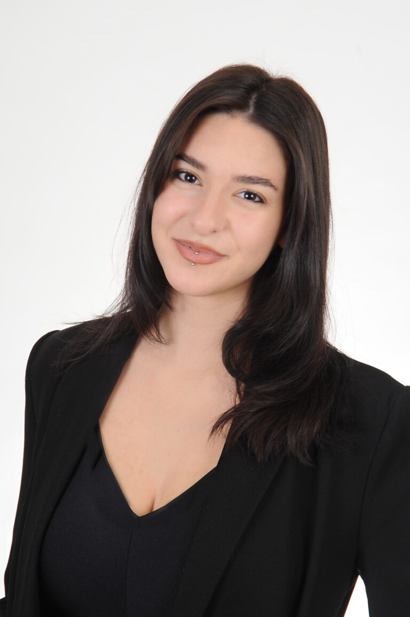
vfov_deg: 21.5
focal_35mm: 95
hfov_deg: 14.4
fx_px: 1625
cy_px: 308
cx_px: 205
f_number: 9
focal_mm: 95
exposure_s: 1/125
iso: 200
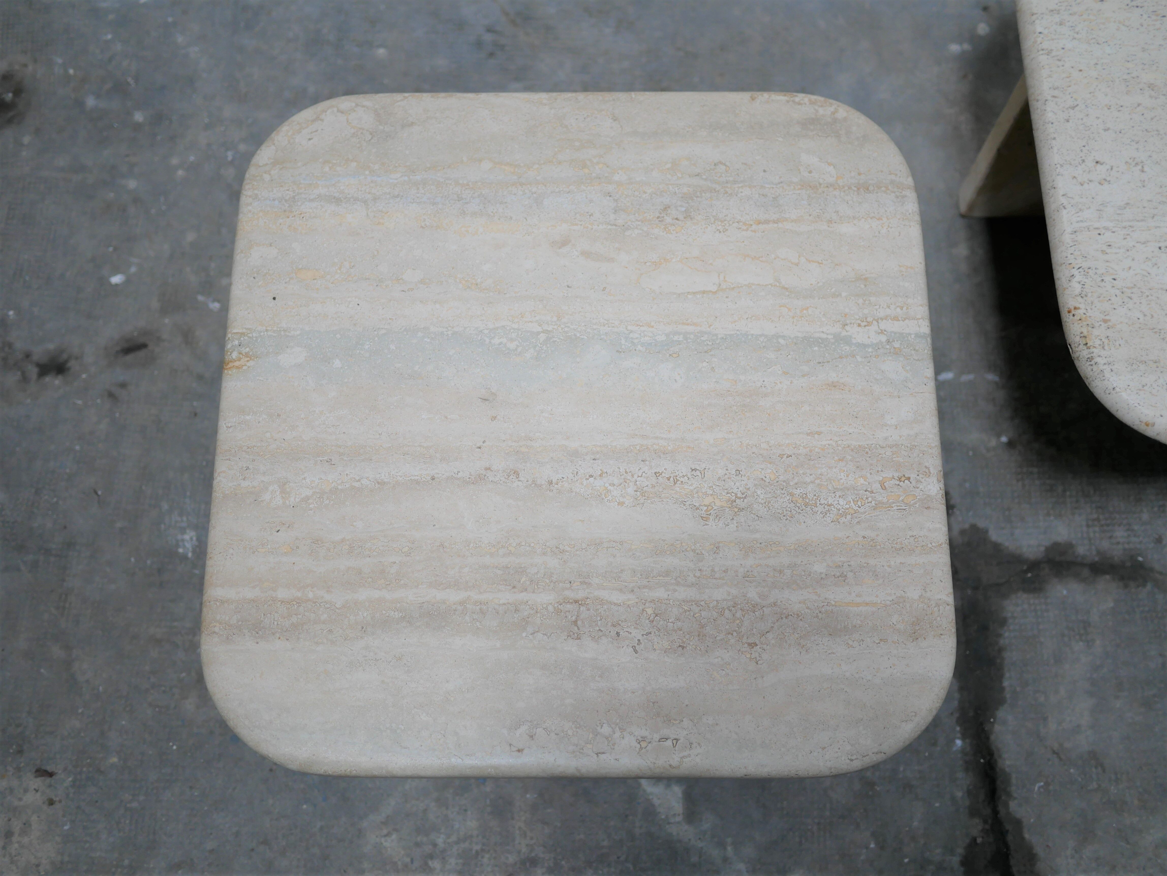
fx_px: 1349
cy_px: 438
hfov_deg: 46.8
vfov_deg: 36.0
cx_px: 584
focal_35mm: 40
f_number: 1.7
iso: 200
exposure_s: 1/80
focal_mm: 20
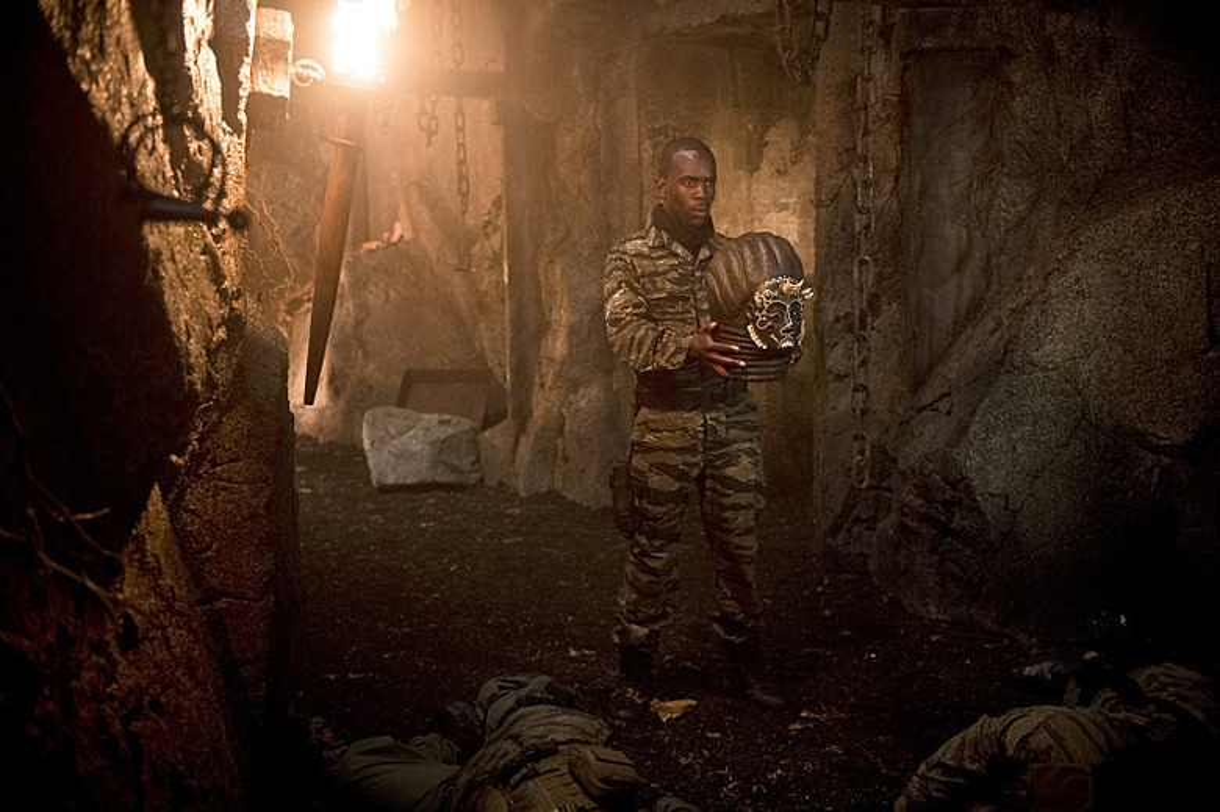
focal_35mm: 40
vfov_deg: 33.4
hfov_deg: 48.5
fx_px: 1355
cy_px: 406
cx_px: 610
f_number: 2.8
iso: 5000
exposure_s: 1/80
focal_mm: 40
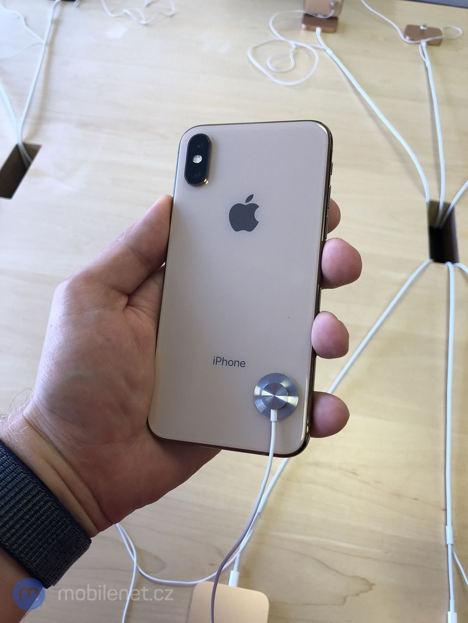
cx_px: 234
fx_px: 505
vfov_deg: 63.4
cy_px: 312
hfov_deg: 49.7
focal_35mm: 28
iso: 25
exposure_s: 1/40
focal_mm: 4
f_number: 1.8
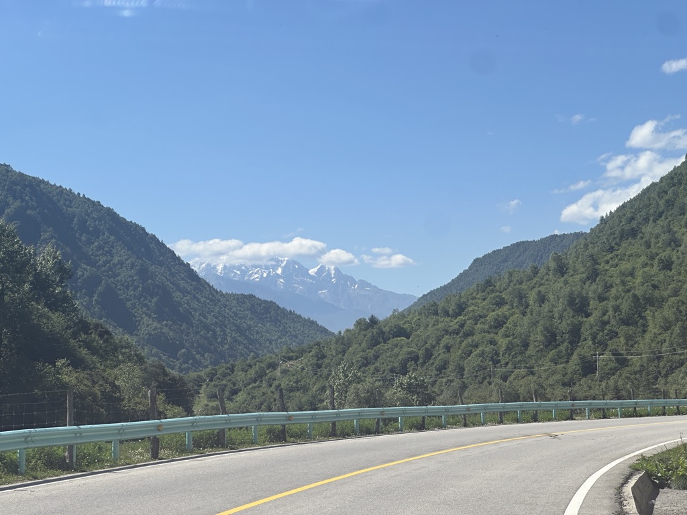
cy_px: 258
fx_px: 1528
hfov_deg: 25.3
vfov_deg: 19.1
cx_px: 344
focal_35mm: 77
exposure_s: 1/713
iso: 32
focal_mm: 9
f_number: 2.8
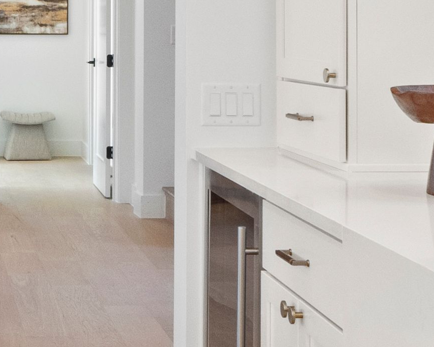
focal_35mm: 100
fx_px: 1284
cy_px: 6
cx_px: -25
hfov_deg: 18.6
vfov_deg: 15.1
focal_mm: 10
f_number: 11
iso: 250
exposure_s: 1
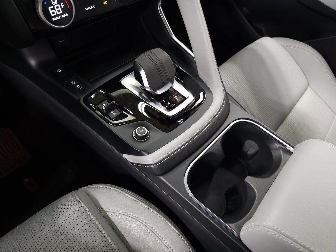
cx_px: 168
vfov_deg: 58.9
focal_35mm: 23
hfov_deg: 73.9
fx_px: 223
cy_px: 126
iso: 250
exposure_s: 1/60
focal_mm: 6.3
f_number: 1.7
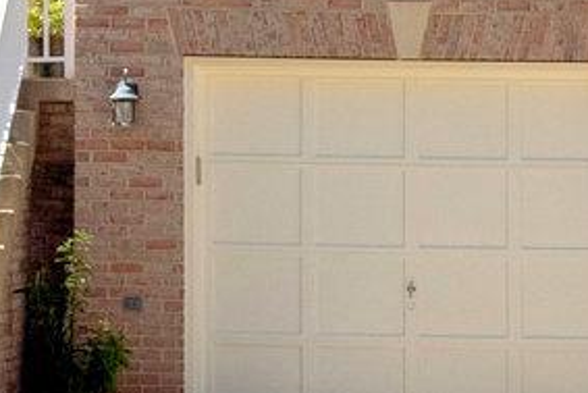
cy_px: -635
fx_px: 3660
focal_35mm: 224
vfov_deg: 5.8
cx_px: 515
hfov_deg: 9.2
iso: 1250
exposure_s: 1/1250
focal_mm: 31
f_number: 7.1
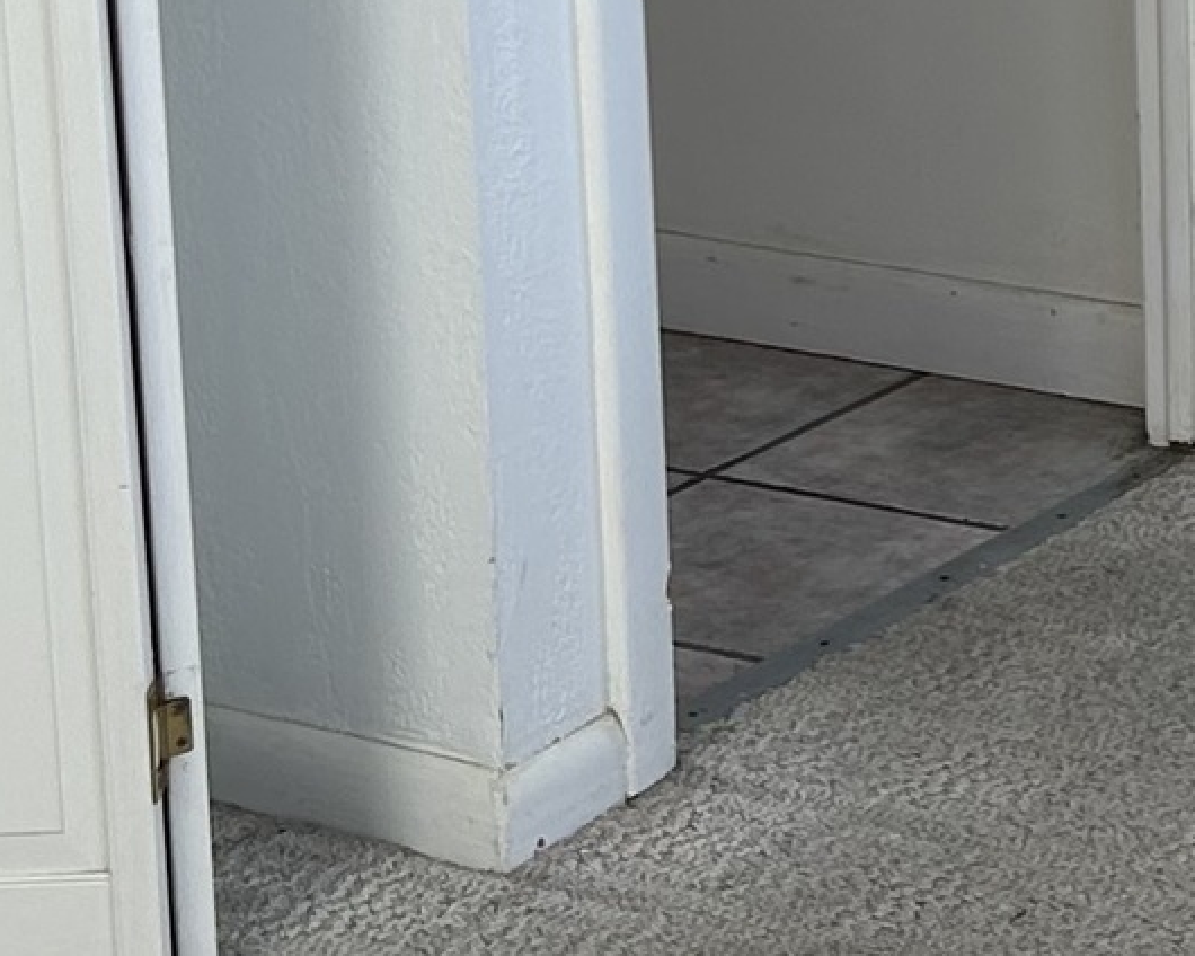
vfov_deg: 10.3
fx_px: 5199
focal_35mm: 147
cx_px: 1466
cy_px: -192
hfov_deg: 12.8
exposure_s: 1/121
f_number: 1.5
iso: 40
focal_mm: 5.7
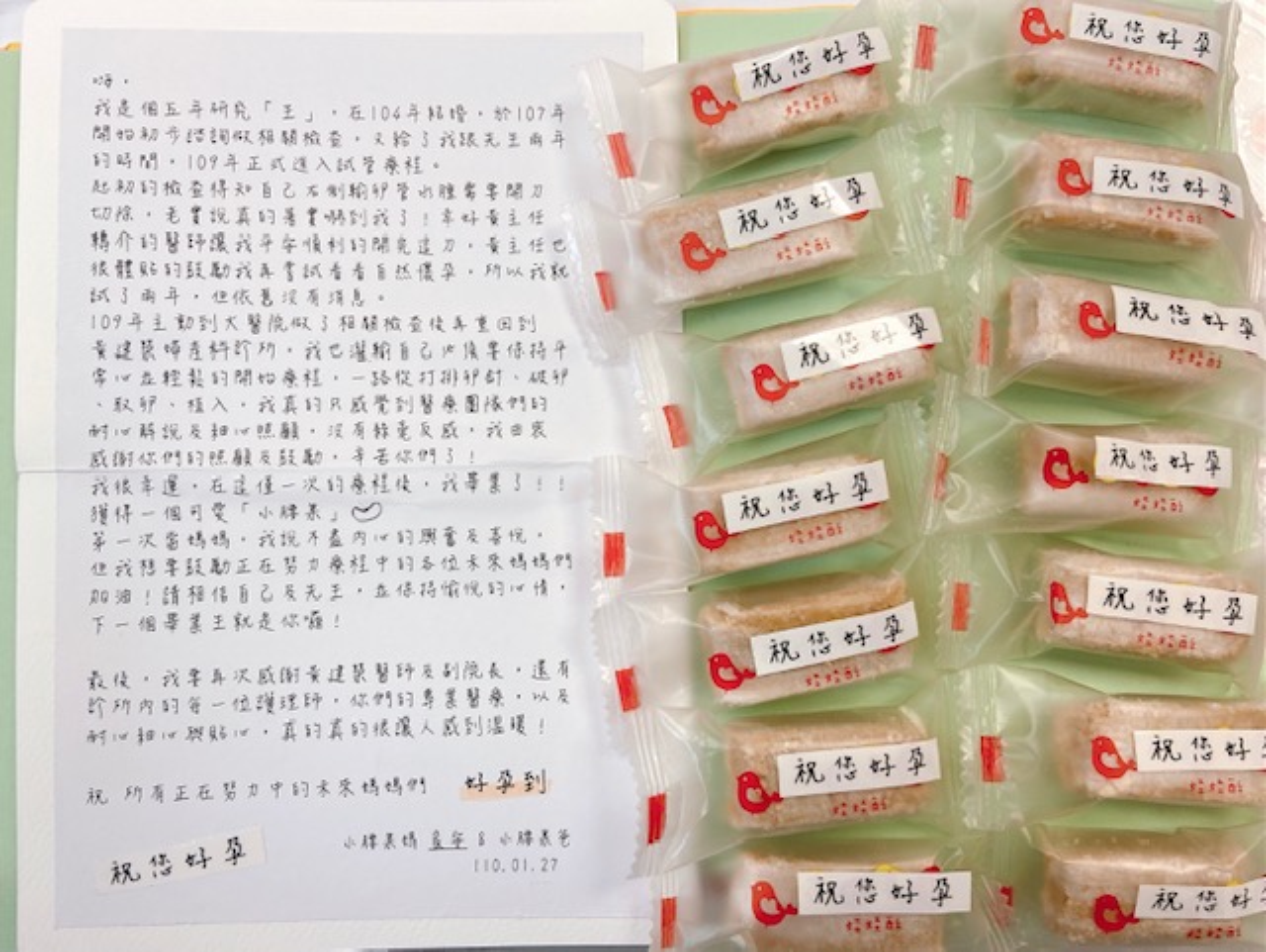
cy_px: 476
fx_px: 952
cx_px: 633
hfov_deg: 67.3
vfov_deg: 53.1
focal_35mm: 26
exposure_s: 1/120
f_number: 1.8
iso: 50
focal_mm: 4.25
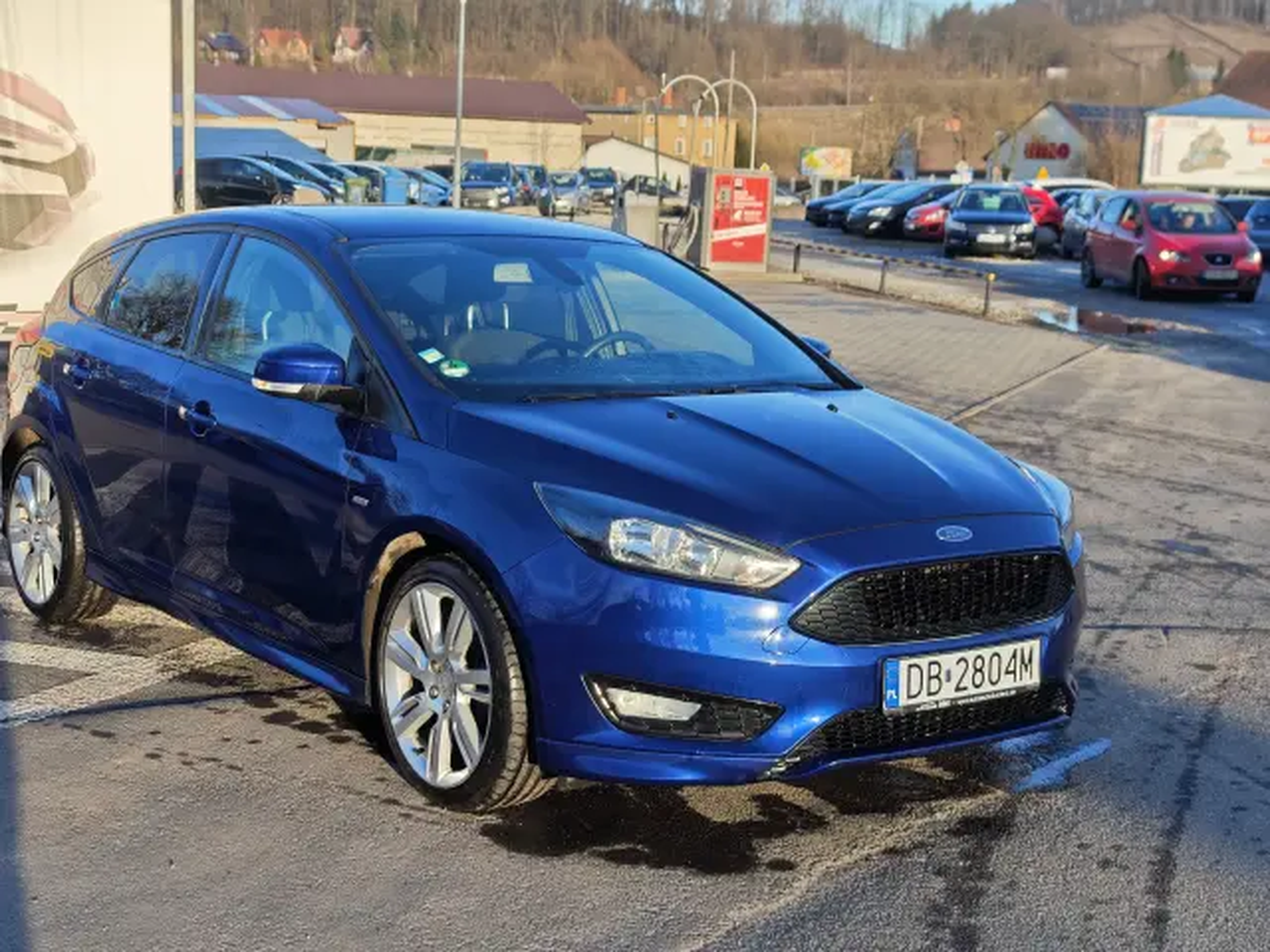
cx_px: 635
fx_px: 1871
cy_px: 476
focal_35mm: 51
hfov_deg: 37.5
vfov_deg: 28.6
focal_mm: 8.72
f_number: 2
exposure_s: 1/1190
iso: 50
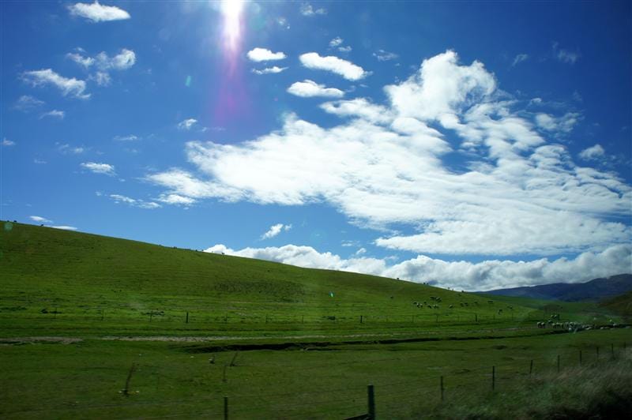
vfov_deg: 47.9
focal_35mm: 27
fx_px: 474
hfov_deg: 67.4
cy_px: 210
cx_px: 316
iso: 200
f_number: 13
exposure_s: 1/400
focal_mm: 18
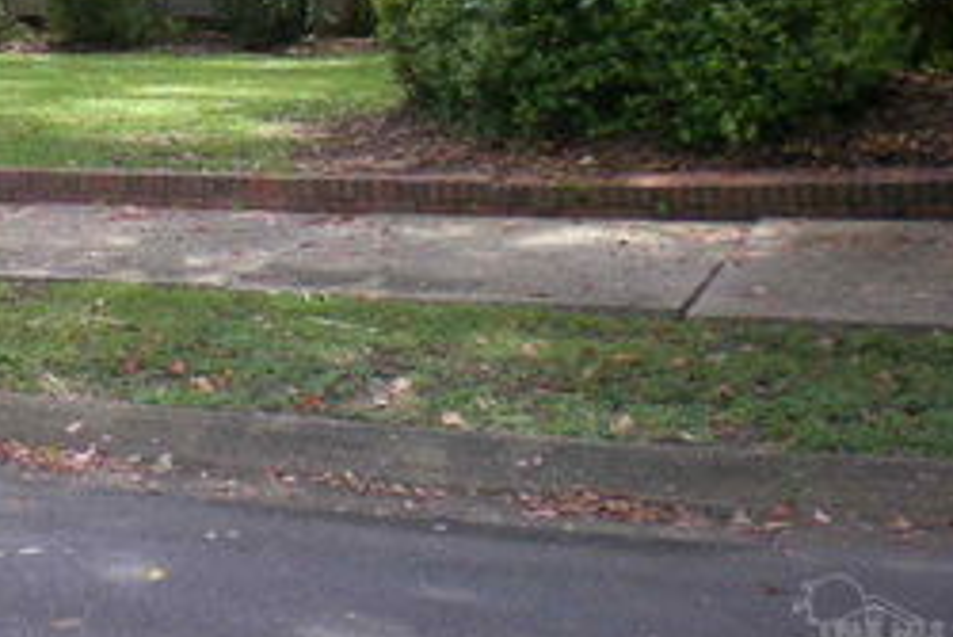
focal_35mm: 81
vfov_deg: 16.4
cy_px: -53
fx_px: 2145
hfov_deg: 23.9
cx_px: -11
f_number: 3.1
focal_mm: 6.3
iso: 50
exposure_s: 1/75.4
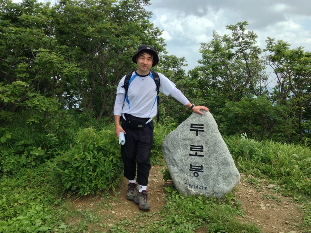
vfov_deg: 42.9
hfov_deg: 55.4
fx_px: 296
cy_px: 116
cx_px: 156
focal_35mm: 33
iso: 50
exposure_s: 1/742
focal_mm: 4.13
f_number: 2.4
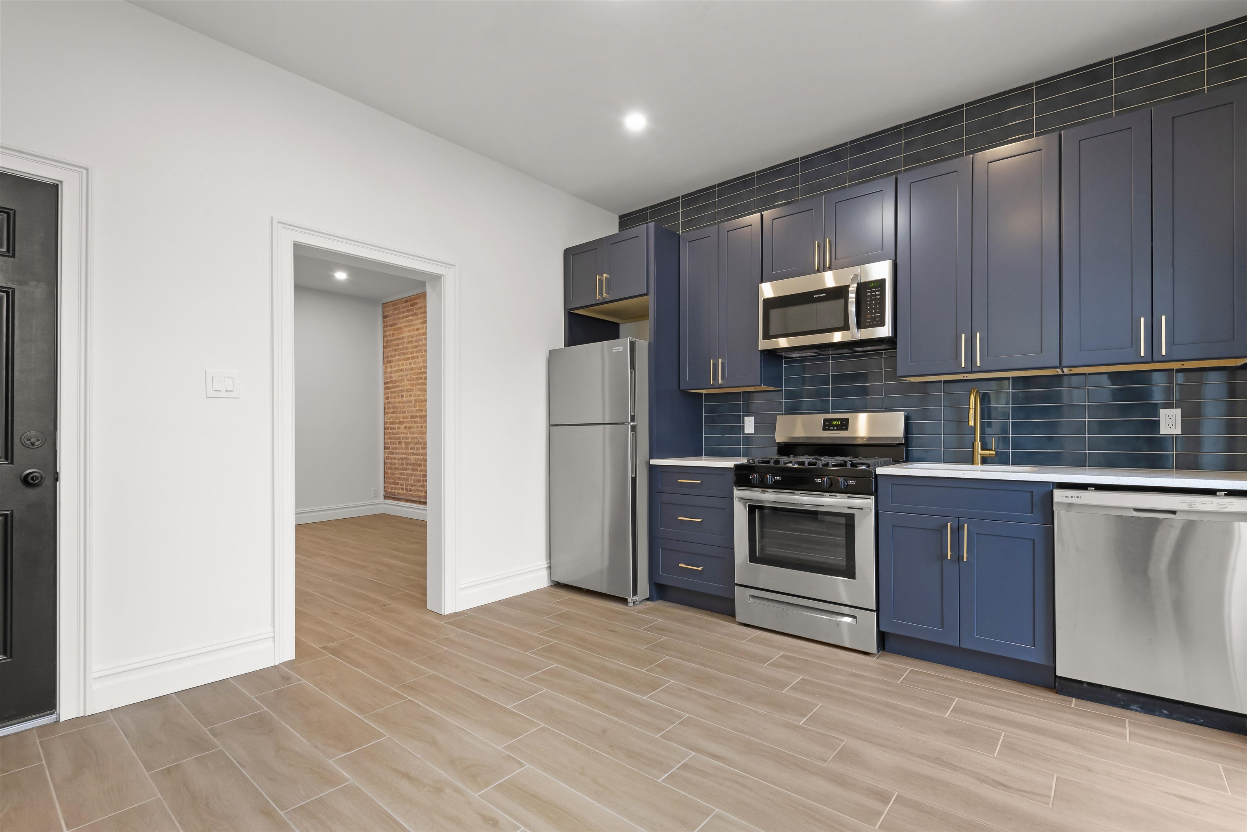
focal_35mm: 16
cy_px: 416
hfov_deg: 96.7
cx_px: 624
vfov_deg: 73.8
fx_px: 554
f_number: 16
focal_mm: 16
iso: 500
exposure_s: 1/1.25
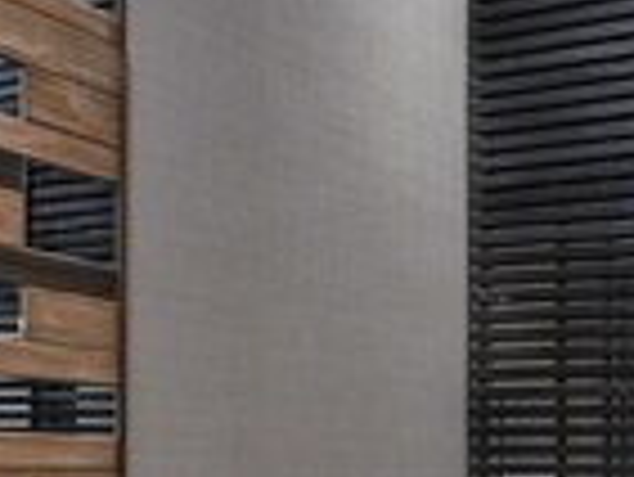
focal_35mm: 62
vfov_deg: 20.8
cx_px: 679
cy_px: 680
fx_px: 1137
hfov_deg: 28.6
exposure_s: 1/3
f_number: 8
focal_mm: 19
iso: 100
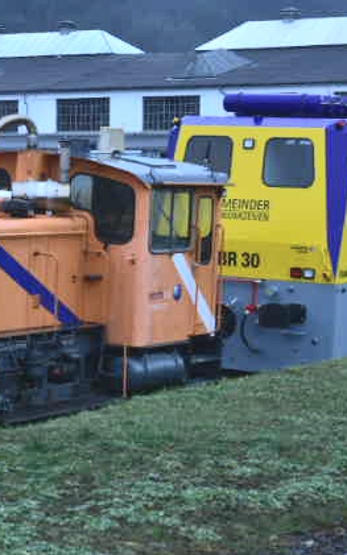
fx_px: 1756
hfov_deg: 11.1
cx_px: -58
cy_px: 278
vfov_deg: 18.0
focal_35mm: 116
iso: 400
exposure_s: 1/400
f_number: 4.5
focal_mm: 50
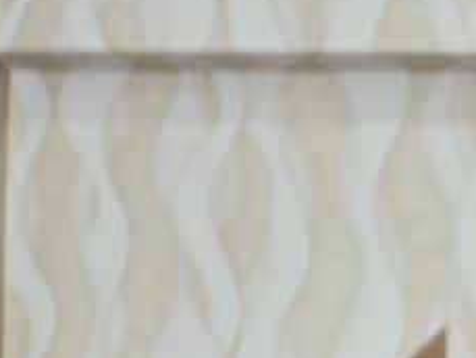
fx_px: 6205
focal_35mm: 451
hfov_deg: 4.3
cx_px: 1141
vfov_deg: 3.3
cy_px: 685
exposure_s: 1/80
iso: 800
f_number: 3.5
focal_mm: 70
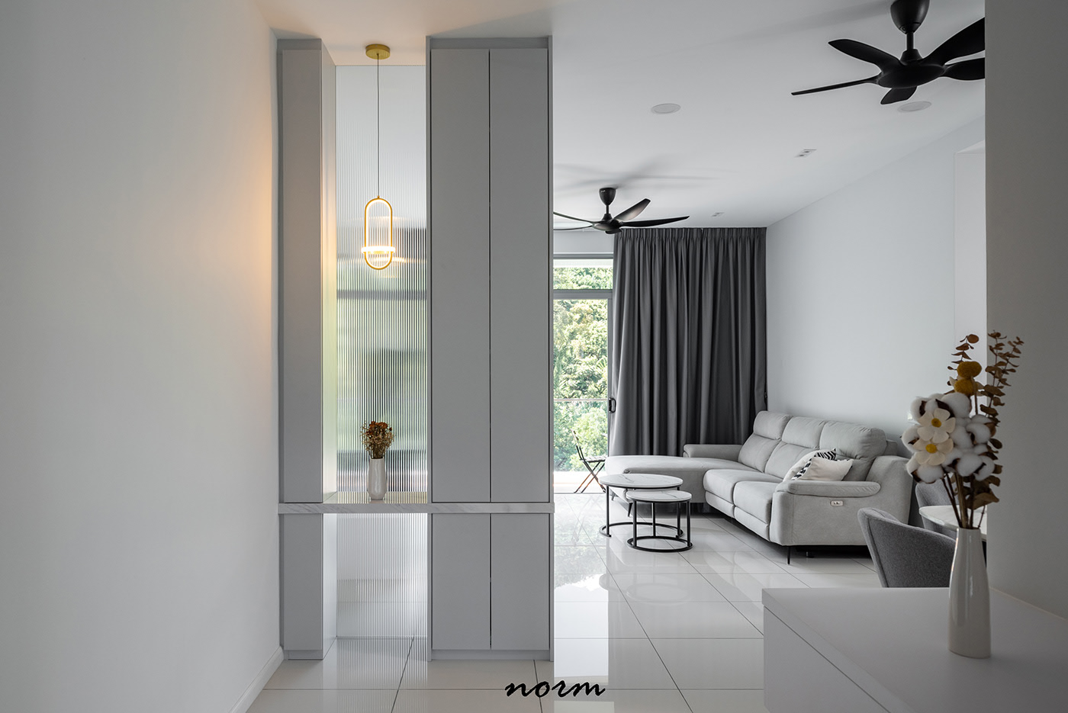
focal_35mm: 24
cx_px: 534
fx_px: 712
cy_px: 356
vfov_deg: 53.2
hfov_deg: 73.7
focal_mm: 24
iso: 400
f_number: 9.5
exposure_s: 1/8
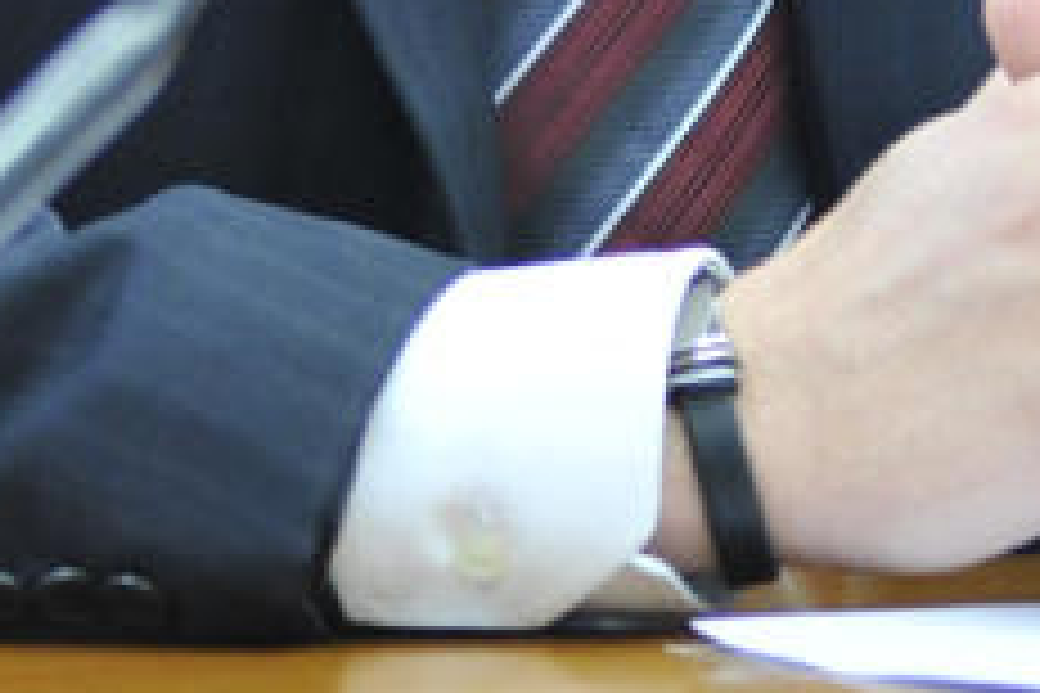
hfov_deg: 2.6
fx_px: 23225
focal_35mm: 804
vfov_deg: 1.7
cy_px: -889
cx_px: 122
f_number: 3.2
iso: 2000
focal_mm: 155
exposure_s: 1/250
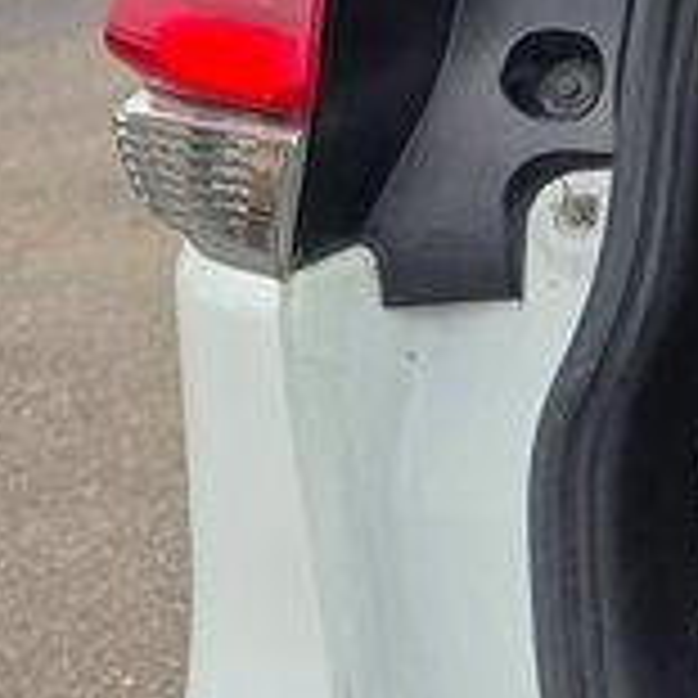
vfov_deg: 13.0
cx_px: 1909
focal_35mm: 134
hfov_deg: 10.4
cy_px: 455
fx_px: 3057
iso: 125
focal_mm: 6.3
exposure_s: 1/2000
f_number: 1.7
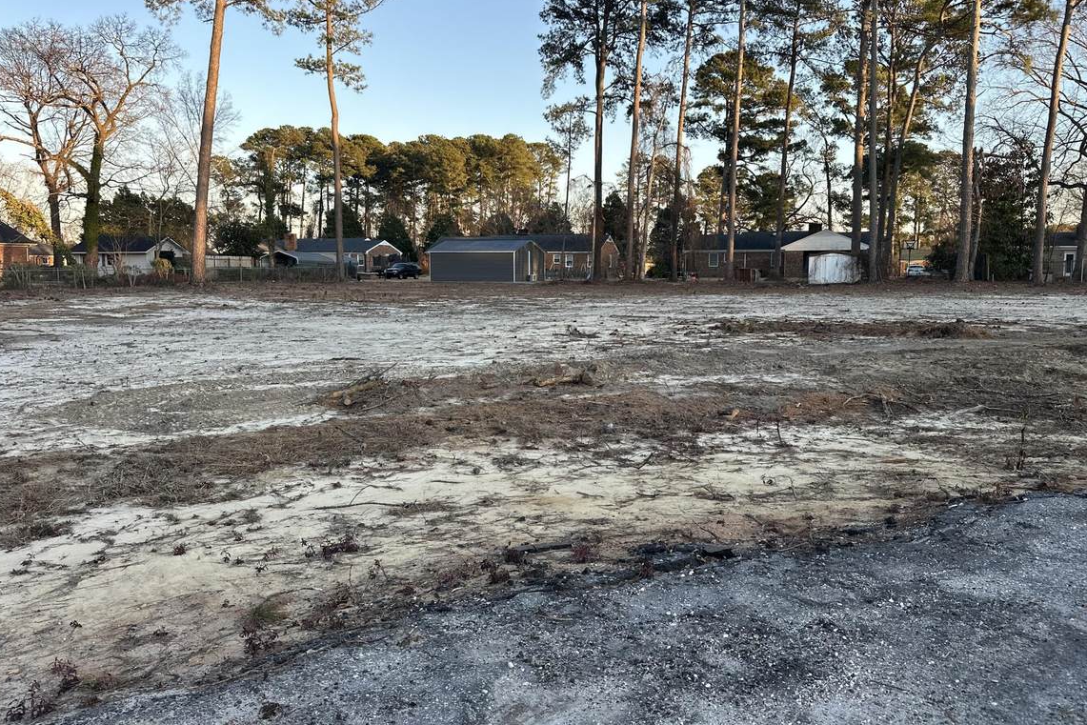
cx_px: 586
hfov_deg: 65.4
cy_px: 345
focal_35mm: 28
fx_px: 845
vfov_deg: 46.4
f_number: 1.78
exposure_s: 1/630
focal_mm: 6.86
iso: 80
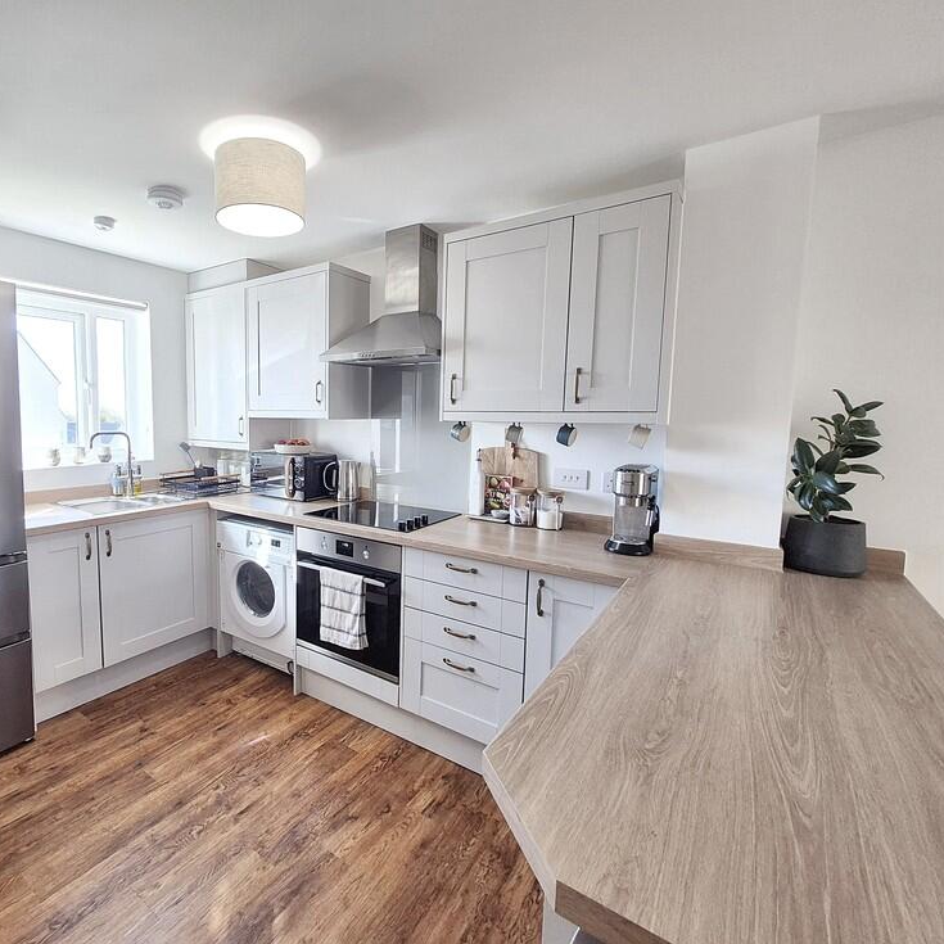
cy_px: 473
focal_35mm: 16
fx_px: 494
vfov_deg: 87.4
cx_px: 340
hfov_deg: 85.3
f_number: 2.2
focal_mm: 1.7
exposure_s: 1/50
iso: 50
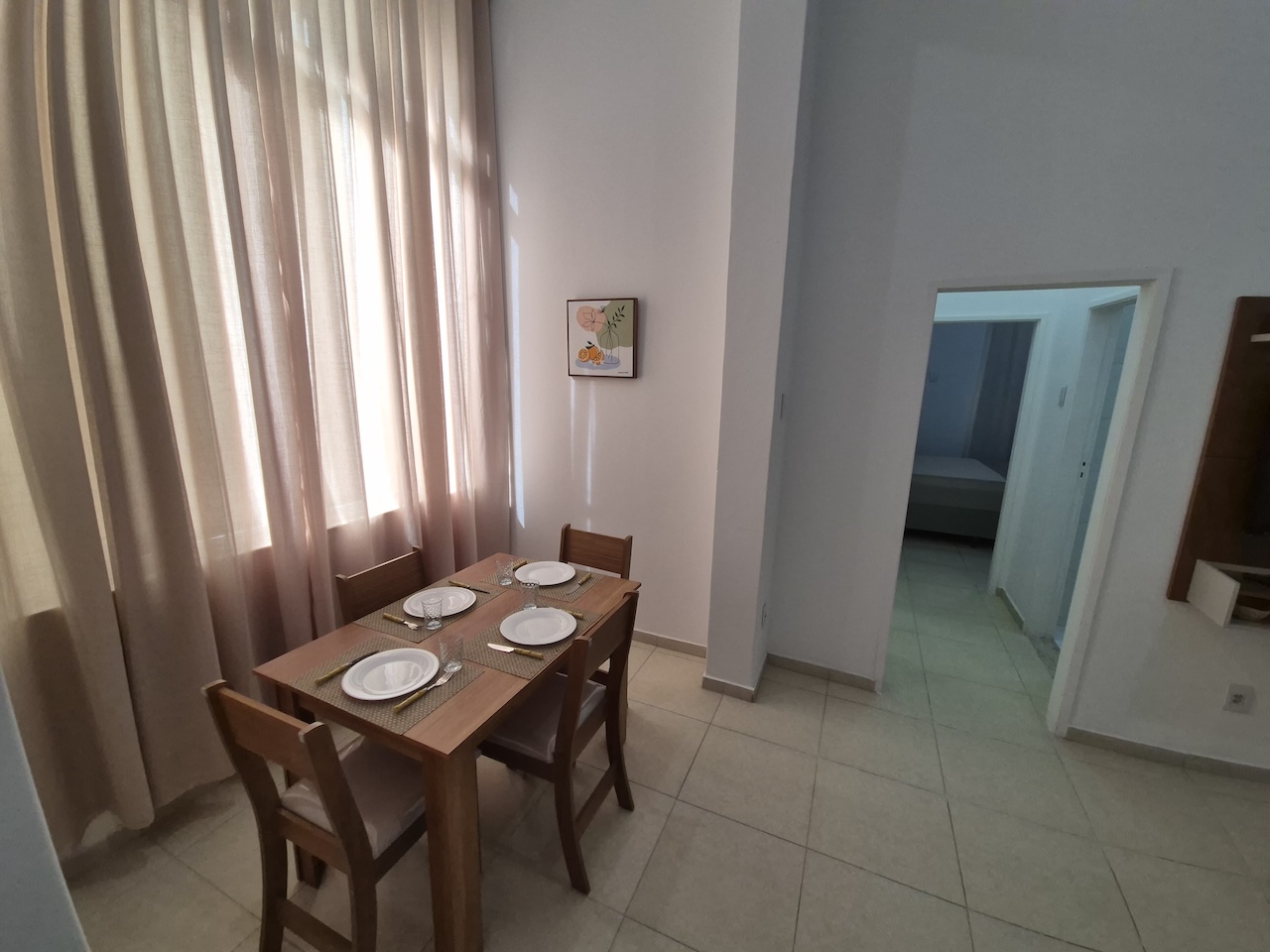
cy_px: 476
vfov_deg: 89.9
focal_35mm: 13
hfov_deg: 106.2
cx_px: 635
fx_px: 477
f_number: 2.2
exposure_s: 1/120
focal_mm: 2.2
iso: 64
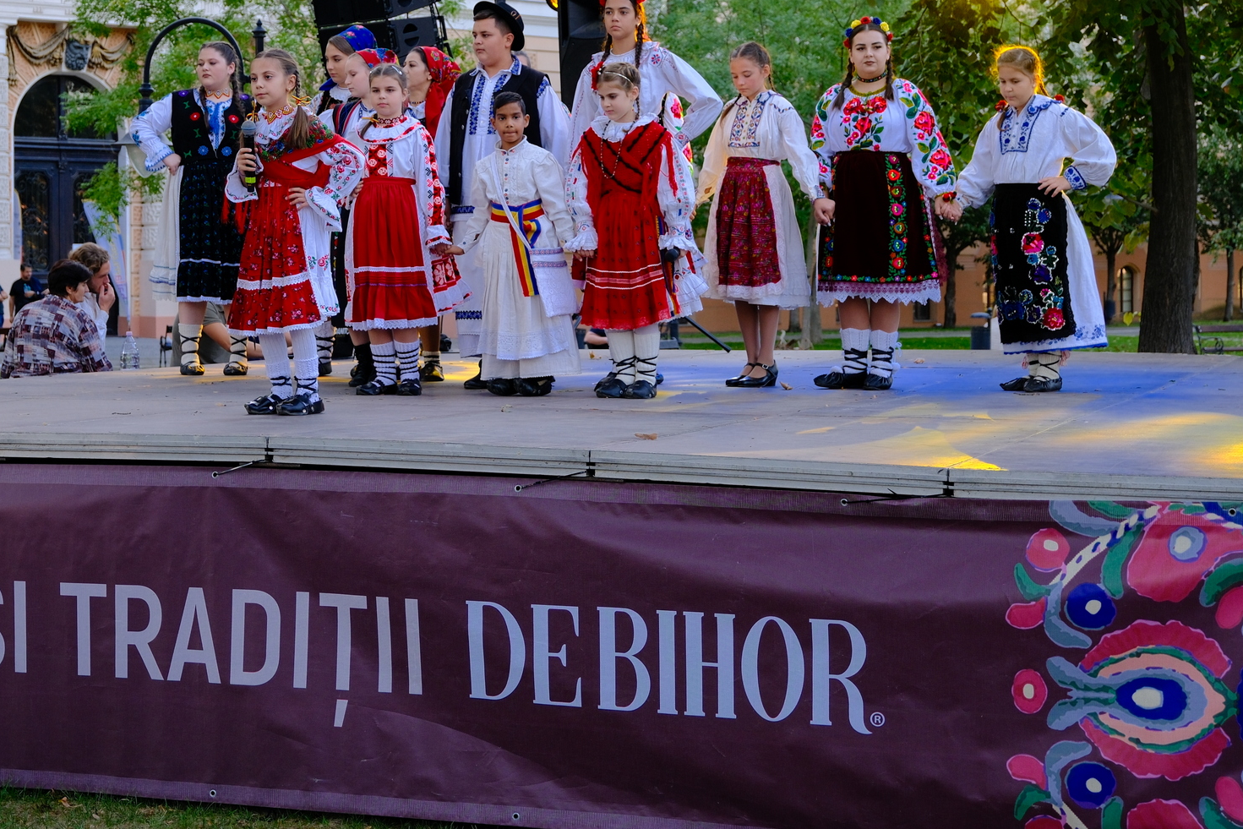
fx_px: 2417
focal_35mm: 70
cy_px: 298
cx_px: 436
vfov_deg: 19.4
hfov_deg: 28.7
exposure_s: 1/100
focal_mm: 33.3
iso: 320
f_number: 3.8
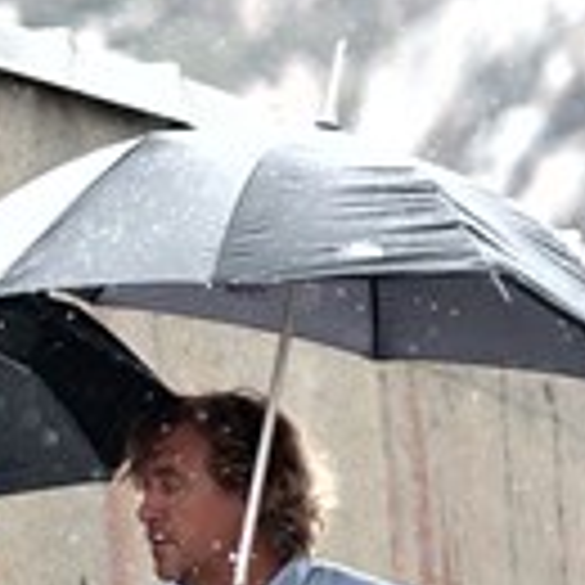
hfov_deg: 1.9
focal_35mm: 941
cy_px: 821
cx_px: -675
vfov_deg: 1.9
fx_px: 17992
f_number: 5.6
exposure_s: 1/1000
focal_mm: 200
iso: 1600
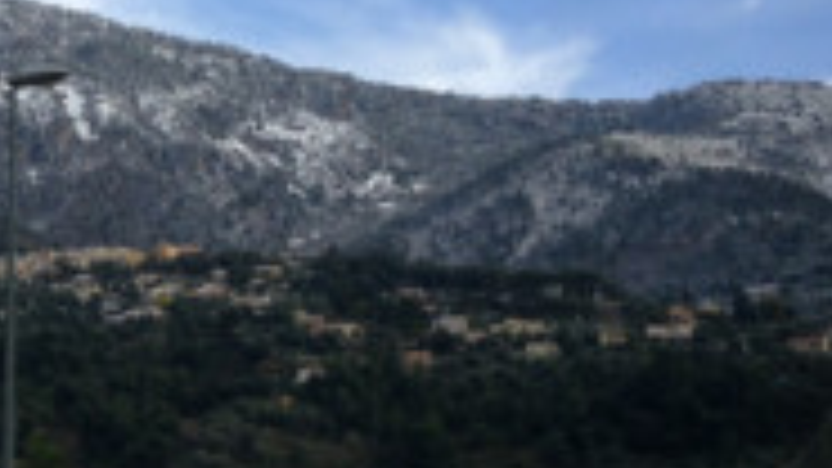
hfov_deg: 20.8
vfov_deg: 12.5
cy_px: 223
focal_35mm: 97
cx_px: -117
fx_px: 2140
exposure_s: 1/272
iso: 50
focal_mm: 4.13
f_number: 2.4
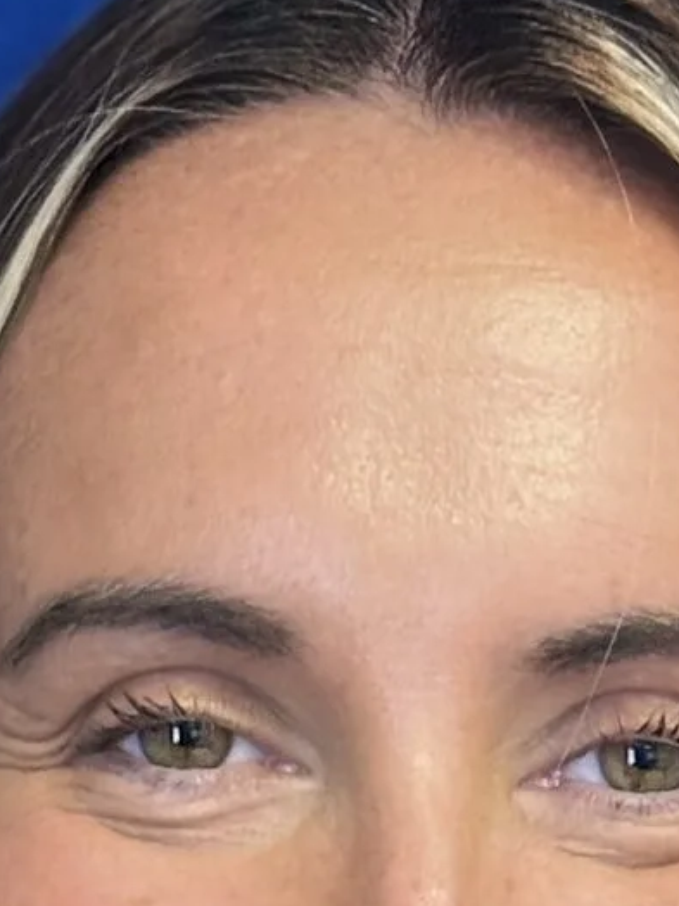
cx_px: 447
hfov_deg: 8.4
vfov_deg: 10.8
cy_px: 1359
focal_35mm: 176
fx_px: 4603
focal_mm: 6.76
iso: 250
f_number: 1.78
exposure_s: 1/50
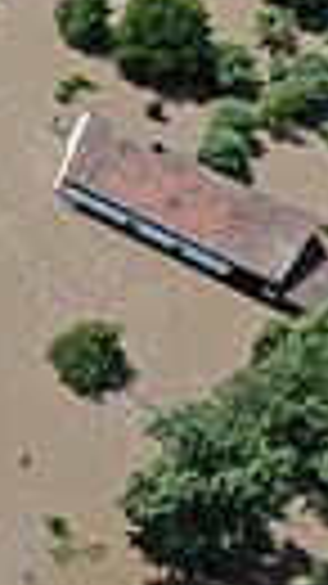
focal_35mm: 71
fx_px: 1099
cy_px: 243
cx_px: -449
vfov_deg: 29.7
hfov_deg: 13.0
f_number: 2.8
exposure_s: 1/1000
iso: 100
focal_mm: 4.39
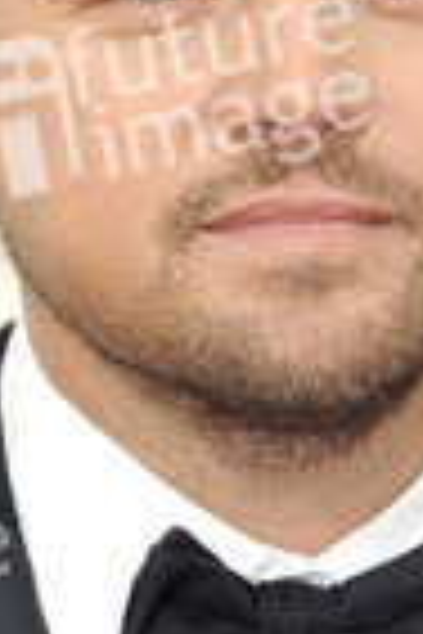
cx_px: 272
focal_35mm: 851
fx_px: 14998
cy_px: 328
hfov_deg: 1.6
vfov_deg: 2.4
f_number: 7.1
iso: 1250
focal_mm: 300
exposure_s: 1/250
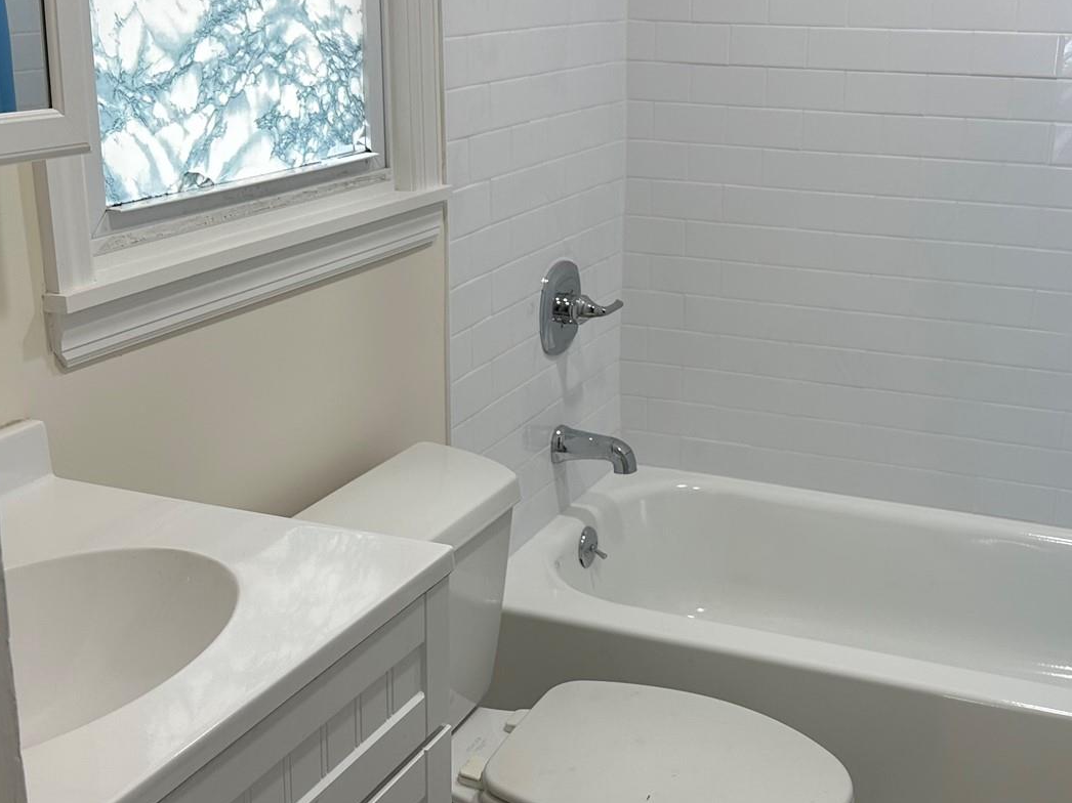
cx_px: 647
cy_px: 388
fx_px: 1455
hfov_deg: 40.3
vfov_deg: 30.9
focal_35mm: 47
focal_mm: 6.86
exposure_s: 1/120
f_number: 1.78
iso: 80
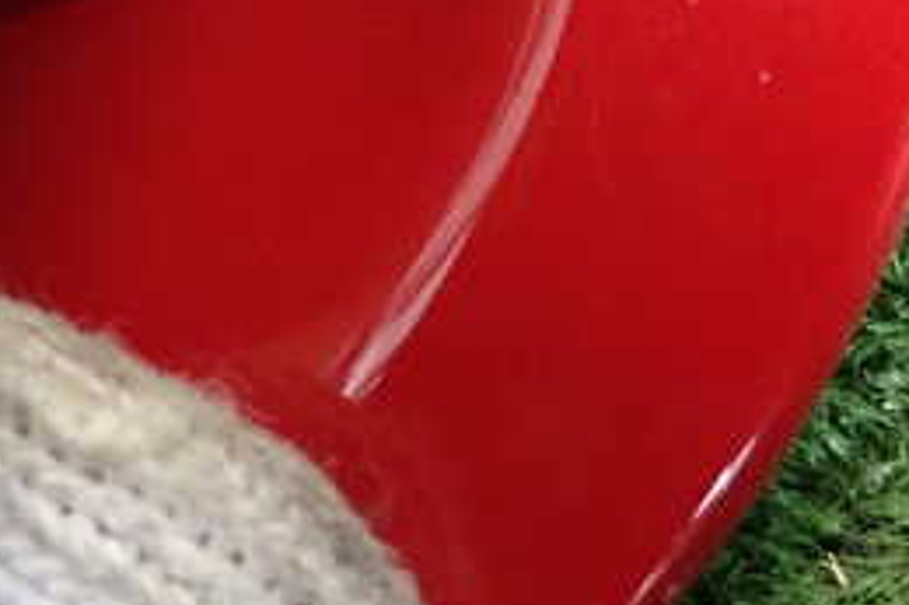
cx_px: 741
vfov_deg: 20.8
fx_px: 1514
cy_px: -150
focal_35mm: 60
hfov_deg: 32.4
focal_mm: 4.5
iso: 1000
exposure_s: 1/100
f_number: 2
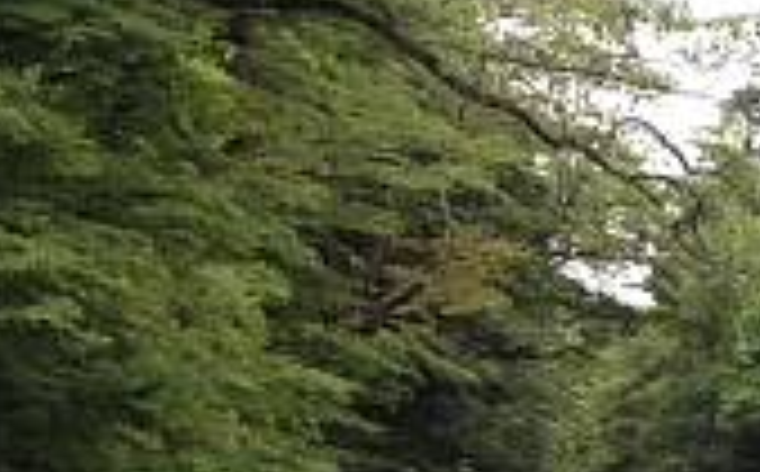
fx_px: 2730
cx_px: 895
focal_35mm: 132
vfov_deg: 9.7
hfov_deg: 15.3
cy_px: 598
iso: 50
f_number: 2.4
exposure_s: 1/60
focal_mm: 4.28
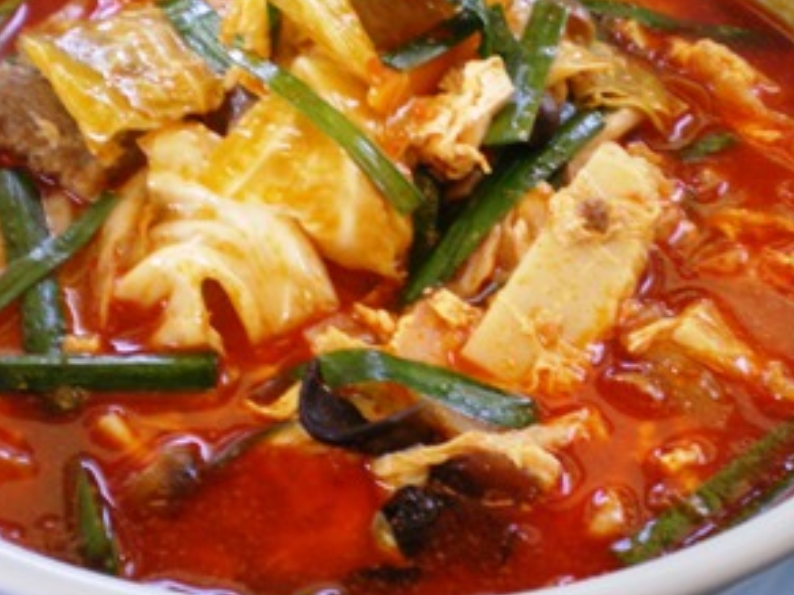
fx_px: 1376
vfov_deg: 24.4
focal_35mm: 60
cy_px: 261
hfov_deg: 32.2
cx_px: 393
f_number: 3.1
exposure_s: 1/30
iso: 250
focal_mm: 6.3
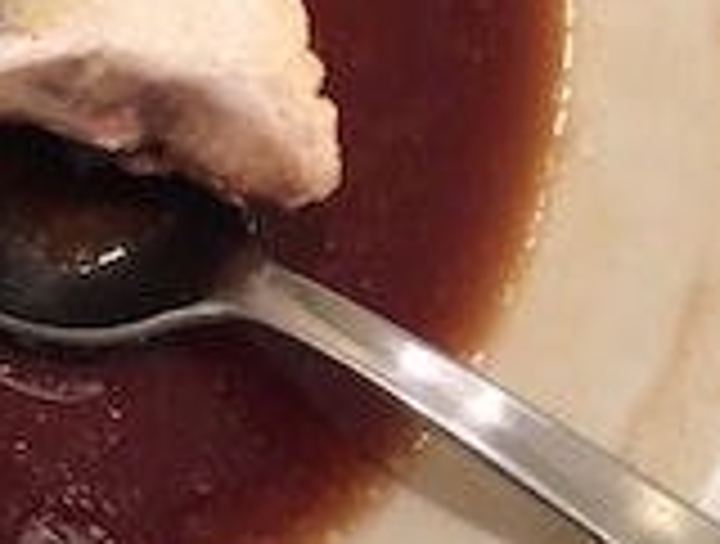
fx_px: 2149
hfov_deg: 17.1
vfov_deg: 14.1
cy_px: -90
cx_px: -378
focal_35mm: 103
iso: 80
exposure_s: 1/4
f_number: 2.2
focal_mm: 4.15
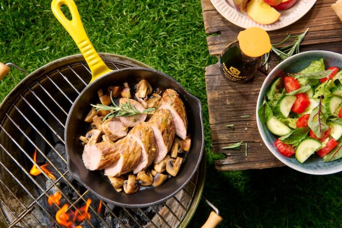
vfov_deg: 33.4
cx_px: 171
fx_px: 380
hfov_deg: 48.5
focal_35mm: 40
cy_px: 114
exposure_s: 1/160
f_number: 8
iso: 80
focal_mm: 40
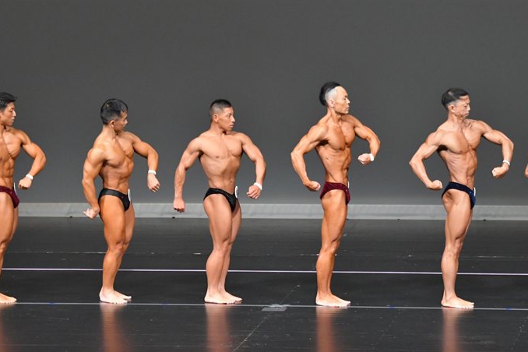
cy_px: 200
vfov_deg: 5.5
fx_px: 3637
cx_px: 268
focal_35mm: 248
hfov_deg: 8.3
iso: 5000
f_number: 5.6
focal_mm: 145
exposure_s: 1/400
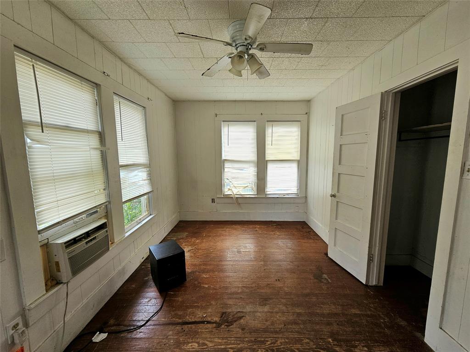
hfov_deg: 106.2
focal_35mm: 13
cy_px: 176
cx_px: 235
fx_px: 177
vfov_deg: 89.9
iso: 50
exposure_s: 1/147
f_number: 2.2
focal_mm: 2.2
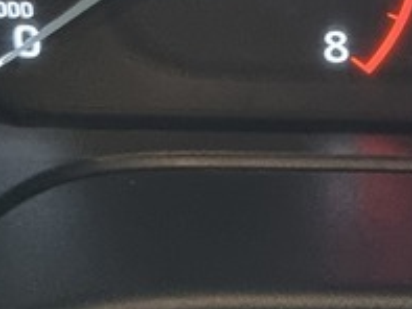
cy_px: -90
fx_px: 1608
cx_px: 606
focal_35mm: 135
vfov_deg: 10.8
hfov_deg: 13.8
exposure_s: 1/50
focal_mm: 5.4
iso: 640
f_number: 1.8
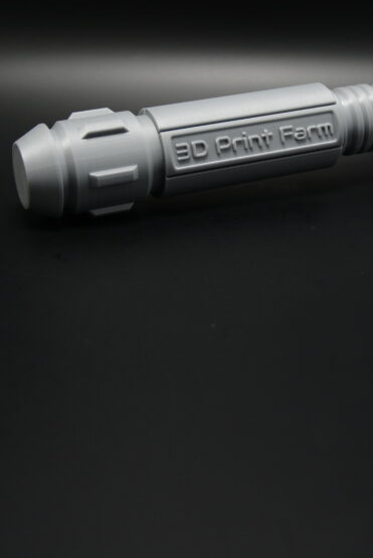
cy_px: 149
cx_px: 253
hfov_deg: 20.0
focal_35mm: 68
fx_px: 1055
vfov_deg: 29.2
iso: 720
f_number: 4
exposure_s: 1/60
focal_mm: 28
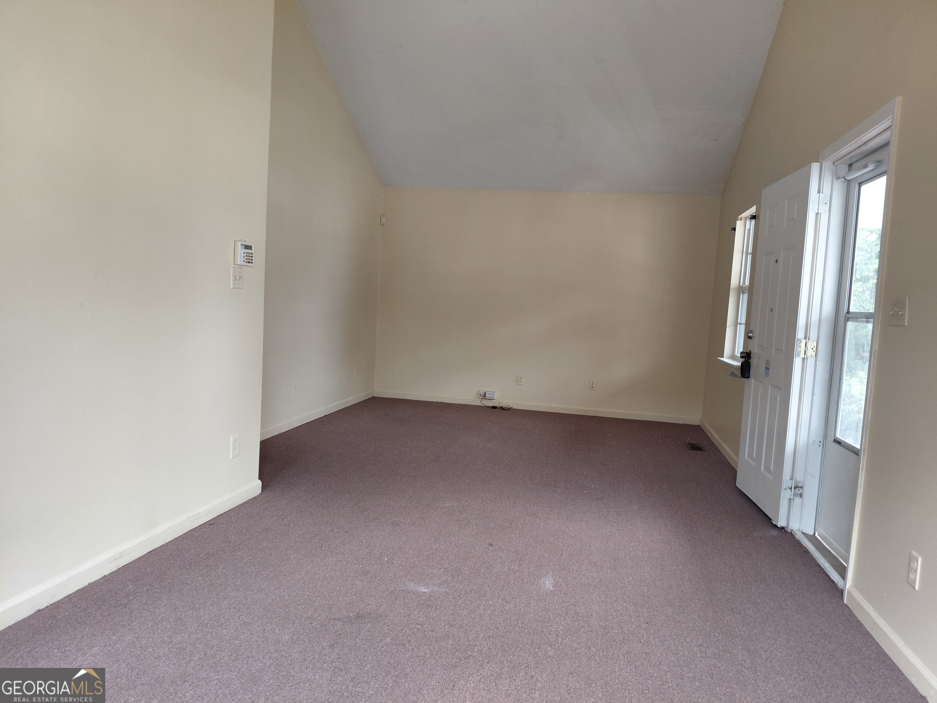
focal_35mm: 25
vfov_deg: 54.9
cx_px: 468
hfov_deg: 69.4
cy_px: 352
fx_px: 677
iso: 160
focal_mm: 4.69
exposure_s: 1/60
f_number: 1.8
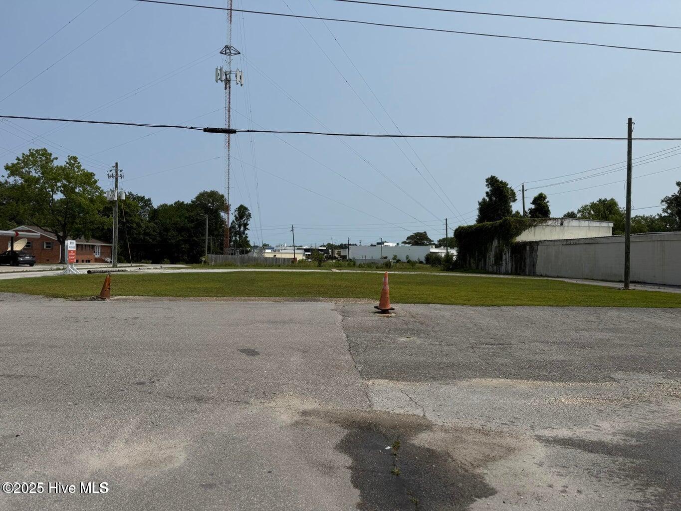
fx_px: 472
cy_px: 256
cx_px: 340
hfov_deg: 71.6
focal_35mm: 24
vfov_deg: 56.8
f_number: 1.78
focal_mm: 6.76
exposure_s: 1/9091
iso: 80
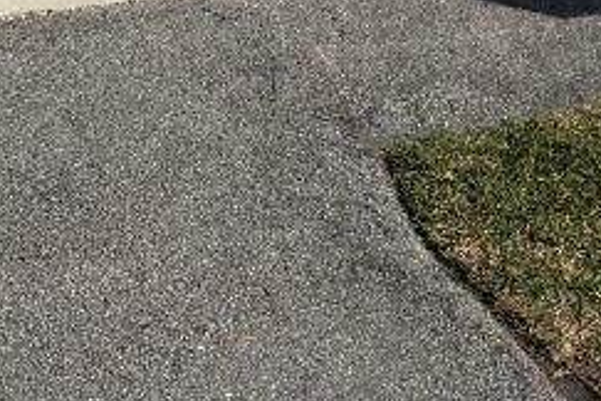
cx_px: 492
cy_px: -488
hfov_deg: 25.2
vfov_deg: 13.7
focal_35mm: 79
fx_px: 1319
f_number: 1.78
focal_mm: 6.76
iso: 80
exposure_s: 1/9091
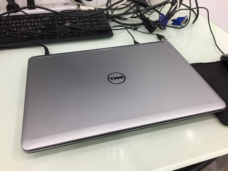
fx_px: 191
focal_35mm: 29
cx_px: 114
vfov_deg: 48.2
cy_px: 86
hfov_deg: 61.7
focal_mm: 4.15
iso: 100
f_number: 2.2
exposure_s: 1/33
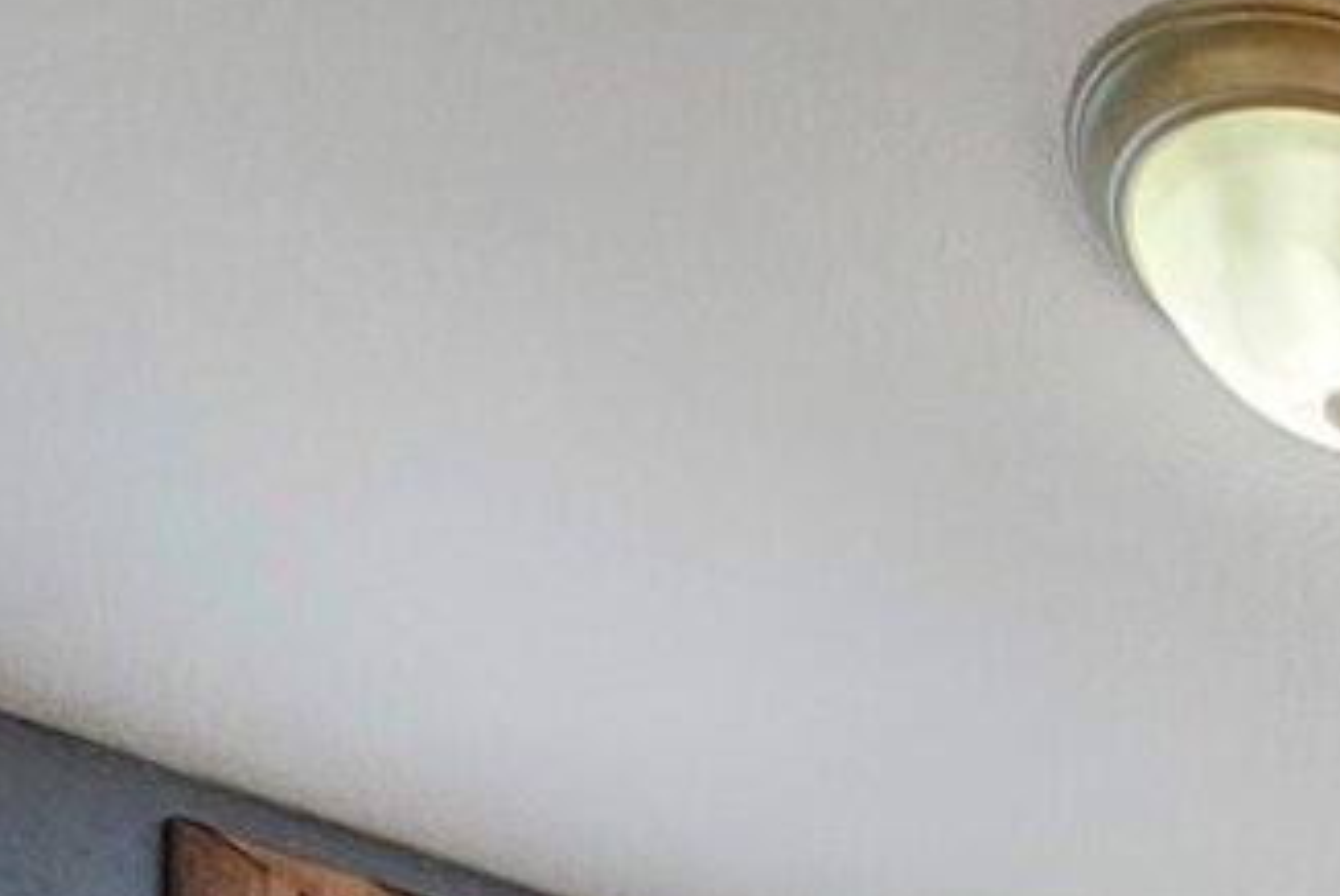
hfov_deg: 24.7
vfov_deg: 15.3
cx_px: 2113
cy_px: 2059
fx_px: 2161
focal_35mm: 58
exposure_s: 1/60
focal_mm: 2.2
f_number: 2.2
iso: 64
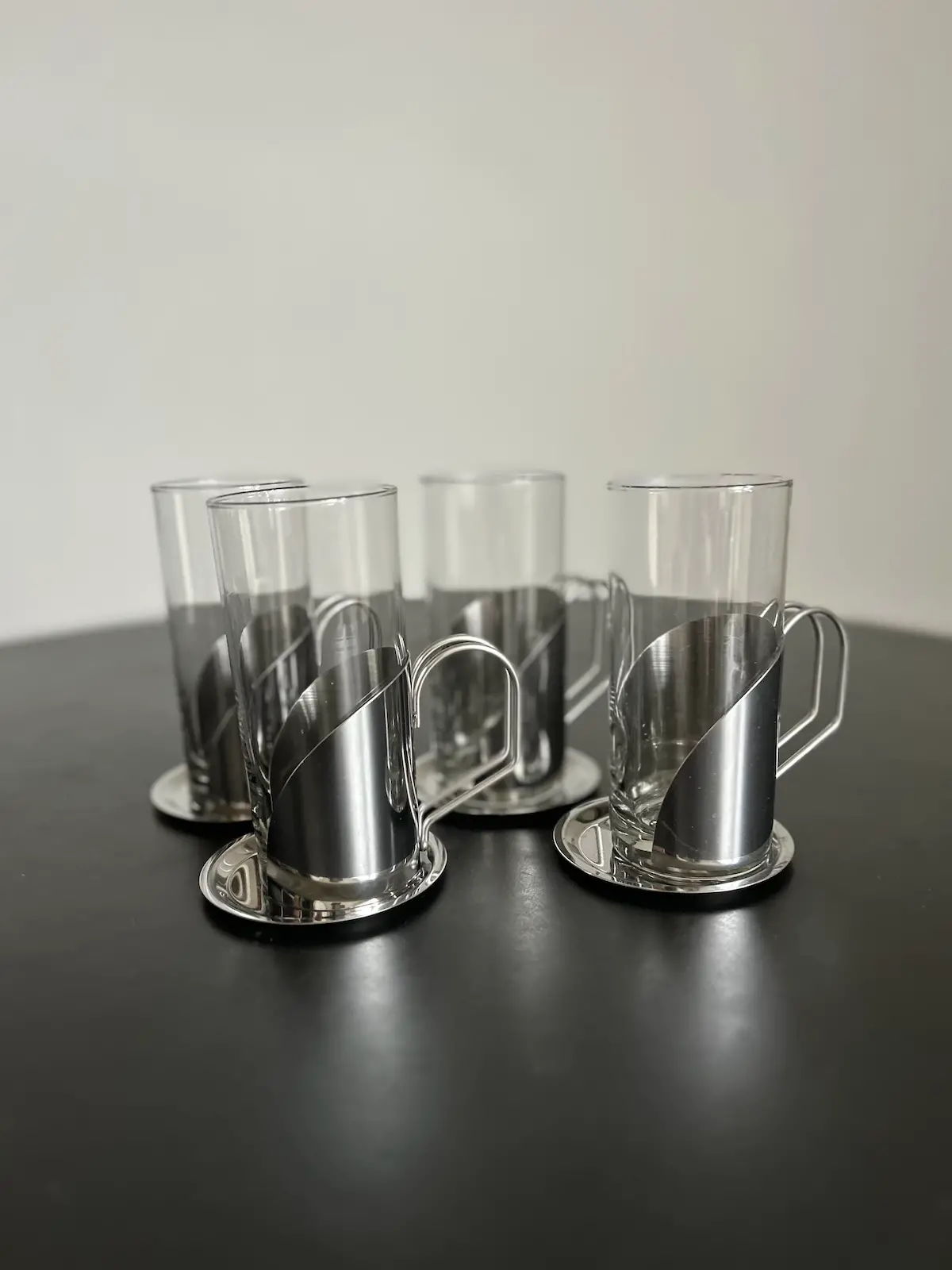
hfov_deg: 53.1
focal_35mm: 26
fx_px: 953
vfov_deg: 67.3
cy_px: 635
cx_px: 476
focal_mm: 5.7
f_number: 1.5
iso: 160
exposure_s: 1/60
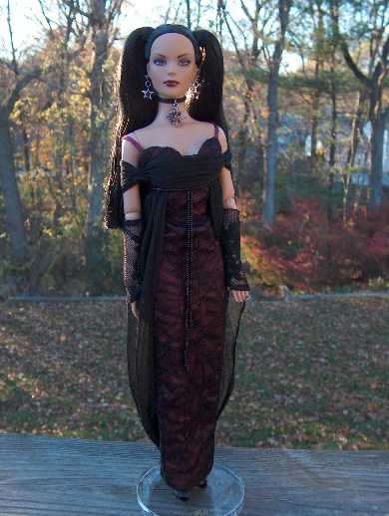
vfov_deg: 50.1
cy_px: 258
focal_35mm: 37
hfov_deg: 38.8
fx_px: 553
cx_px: 194
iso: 200
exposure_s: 1/84.5
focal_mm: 7.6
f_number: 2.8
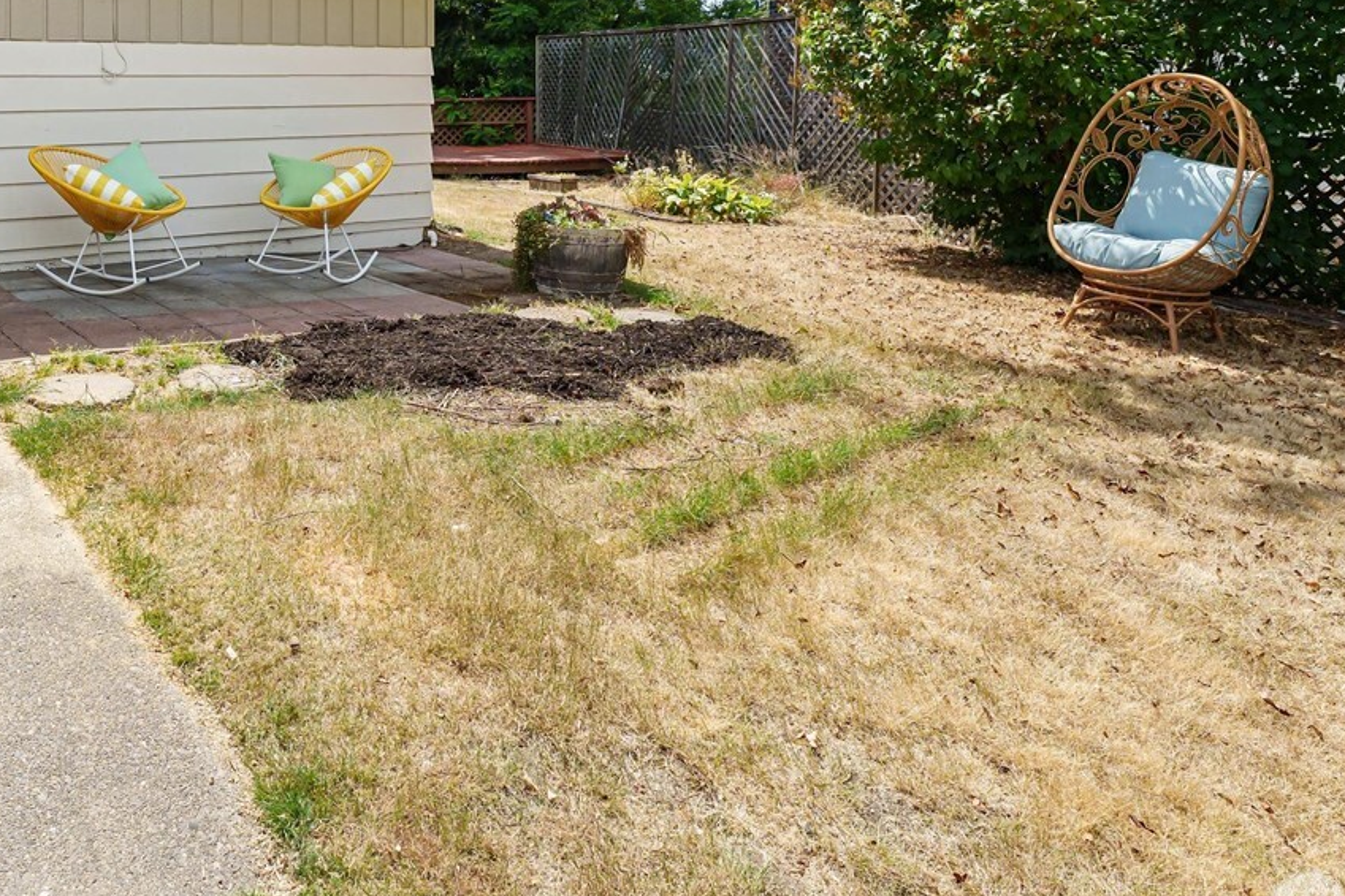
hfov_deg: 61.2
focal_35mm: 28
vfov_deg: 42.3
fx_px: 1046
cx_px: 311
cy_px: 77
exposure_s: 1/1000
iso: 800
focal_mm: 14
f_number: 7.1
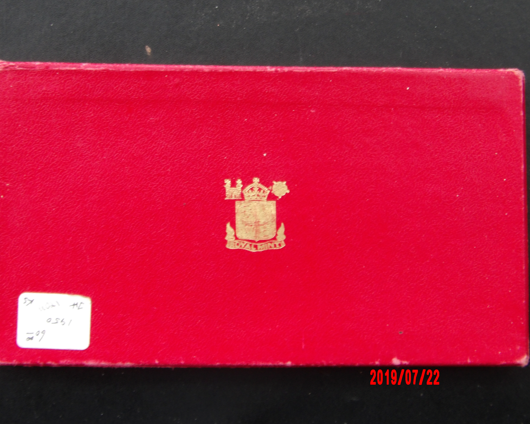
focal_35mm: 64
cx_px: 256
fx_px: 1004
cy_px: 211
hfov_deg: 29.6
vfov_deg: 23.8
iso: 200
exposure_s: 1/17
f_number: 4.3
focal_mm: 10.9
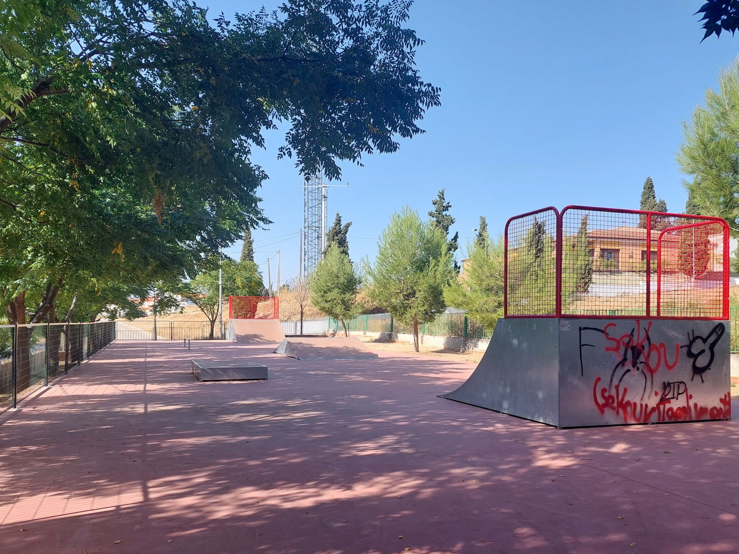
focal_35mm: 30
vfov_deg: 46.7
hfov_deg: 59.9
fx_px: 641
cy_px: 314
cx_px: 388
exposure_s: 1/668
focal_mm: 5.23
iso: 40
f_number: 1.8
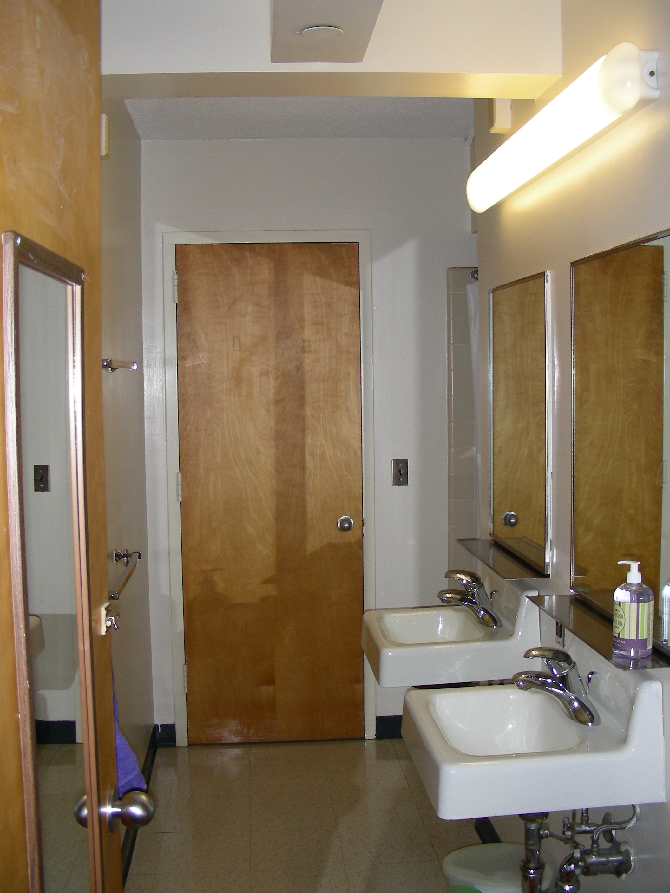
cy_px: 446
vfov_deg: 49.0
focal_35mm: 38
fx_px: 981
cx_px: 335
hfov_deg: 37.7
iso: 50
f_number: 3.5
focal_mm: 6.3
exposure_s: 1/60.1
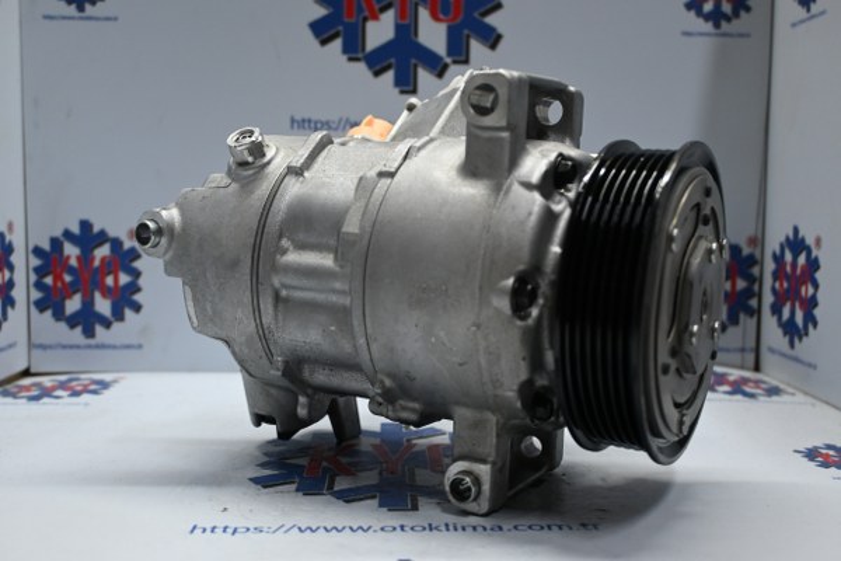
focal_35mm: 38
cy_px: 280
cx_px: 420
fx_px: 876
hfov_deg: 51.3
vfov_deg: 35.5
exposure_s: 1/125
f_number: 4.2
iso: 1100
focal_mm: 25
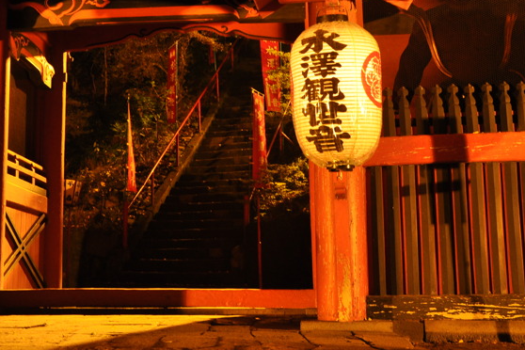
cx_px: 181
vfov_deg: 20.4
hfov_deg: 30.3
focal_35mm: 66
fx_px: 962
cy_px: 83
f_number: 7.1
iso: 400
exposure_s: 1/1.3
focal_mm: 24
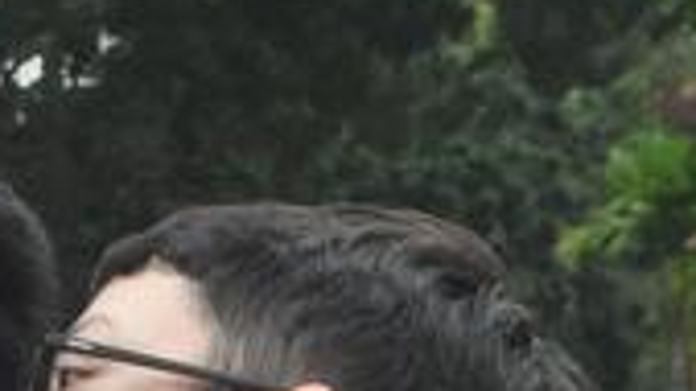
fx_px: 4392
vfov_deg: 5.1
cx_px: -581
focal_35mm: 238
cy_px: 442
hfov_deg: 8.7
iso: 800
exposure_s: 1/320
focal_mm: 32
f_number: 9
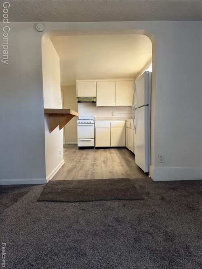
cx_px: 101
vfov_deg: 71.6
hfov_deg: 56.8
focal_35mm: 24
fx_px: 187
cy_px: 134
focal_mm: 6.76
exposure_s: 1/60
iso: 125
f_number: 1.78
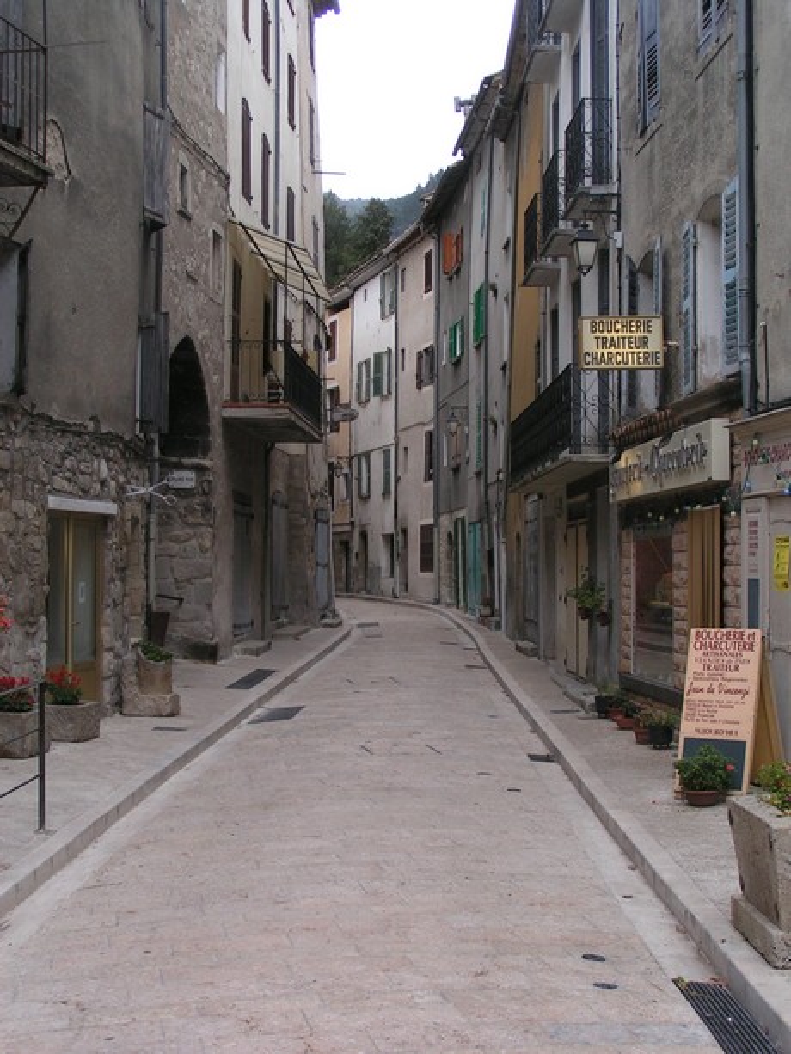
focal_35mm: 52
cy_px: 527
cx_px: 396
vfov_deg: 36.8
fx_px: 1584
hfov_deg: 28.0
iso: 50
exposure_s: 1/60
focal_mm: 8
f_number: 4.5
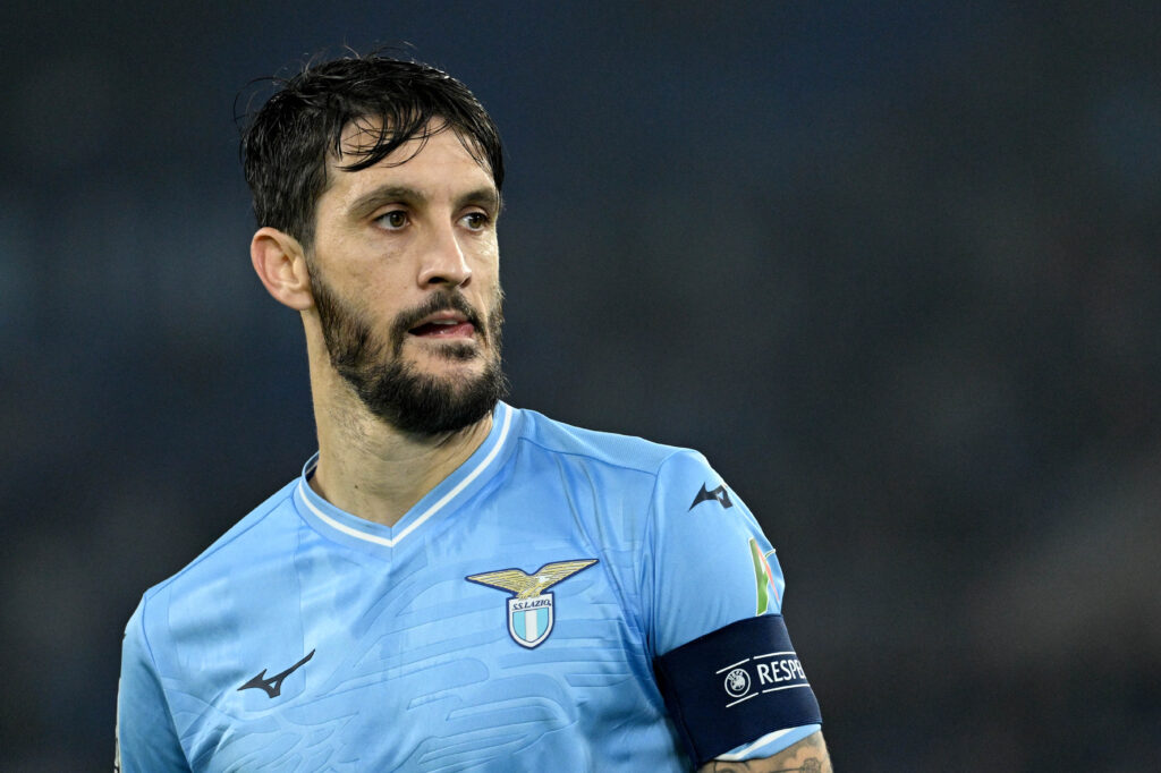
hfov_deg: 3.6
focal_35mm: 570
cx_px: 580
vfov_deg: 2.4
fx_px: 18376
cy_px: 386
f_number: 4
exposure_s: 1/1250
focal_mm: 380
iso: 3200
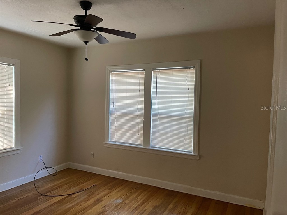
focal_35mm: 26
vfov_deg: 53.1
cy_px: 108
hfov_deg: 67.3
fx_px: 216
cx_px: 144
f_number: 1.6
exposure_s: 1/60
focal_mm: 5.1
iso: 320
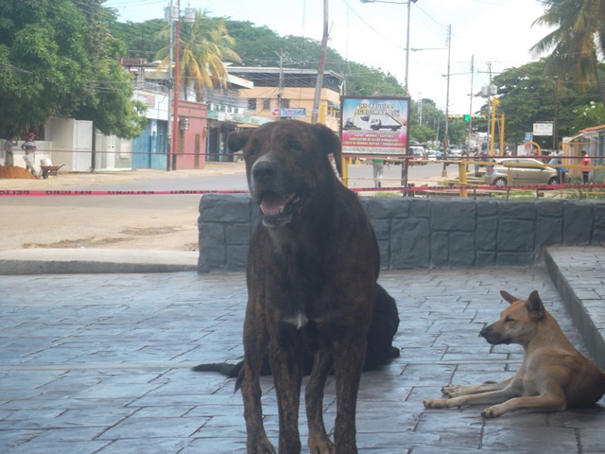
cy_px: 227
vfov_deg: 13.7
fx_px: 1888
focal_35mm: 108
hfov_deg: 18.2
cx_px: 302
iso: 80
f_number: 5
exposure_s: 1/125
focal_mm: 19.6
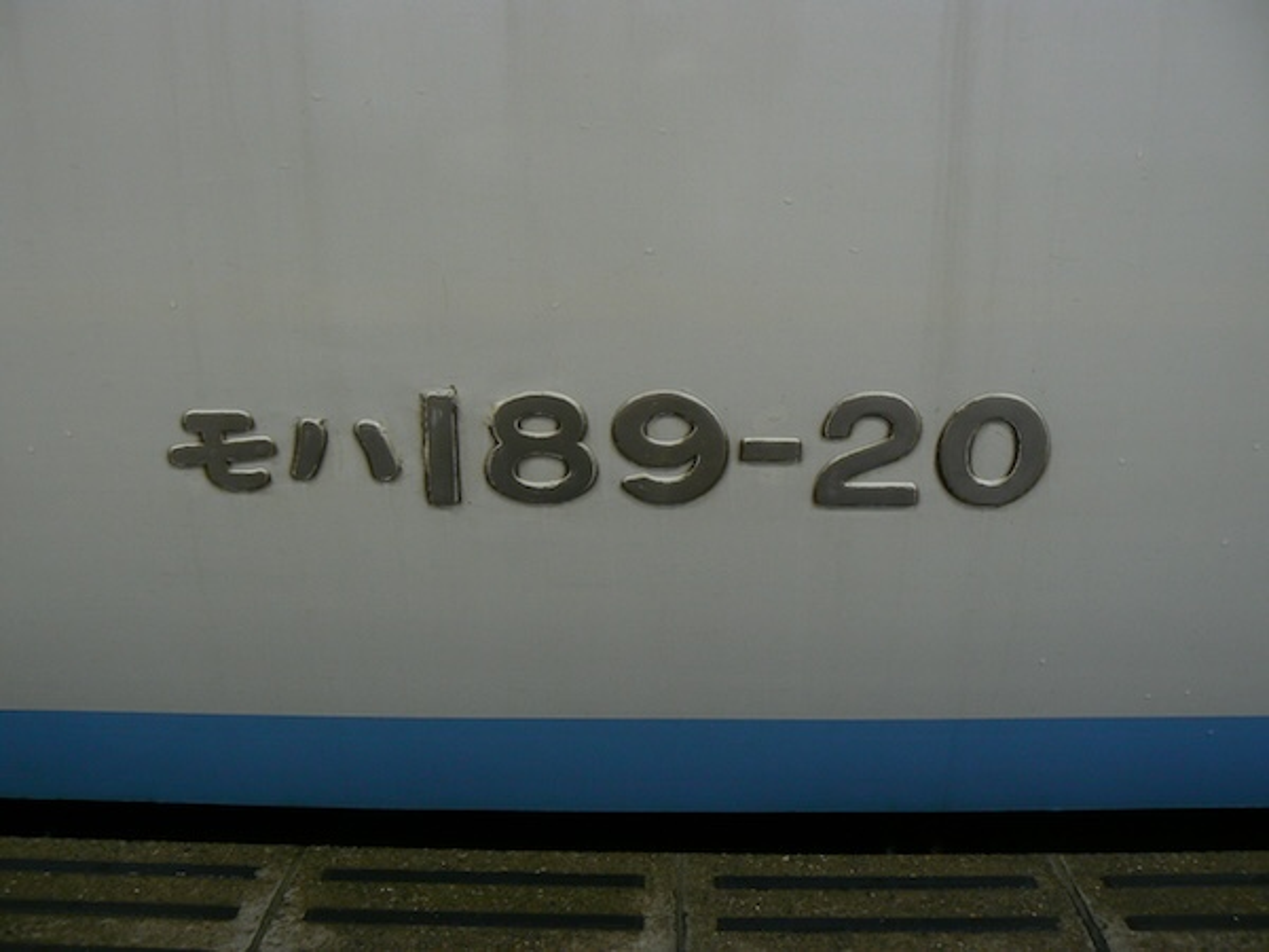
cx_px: 634
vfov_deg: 39.7
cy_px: 476
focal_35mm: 36
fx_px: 1320
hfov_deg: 51.4
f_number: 2.8
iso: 100
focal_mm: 6
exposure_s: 1/20
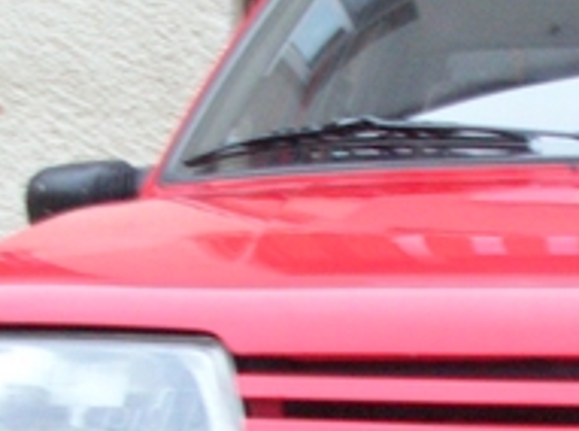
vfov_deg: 9.7
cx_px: 718
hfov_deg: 12.8
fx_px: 2518
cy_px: 437
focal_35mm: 151
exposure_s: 1/5.3
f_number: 3.2
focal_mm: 8
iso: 200
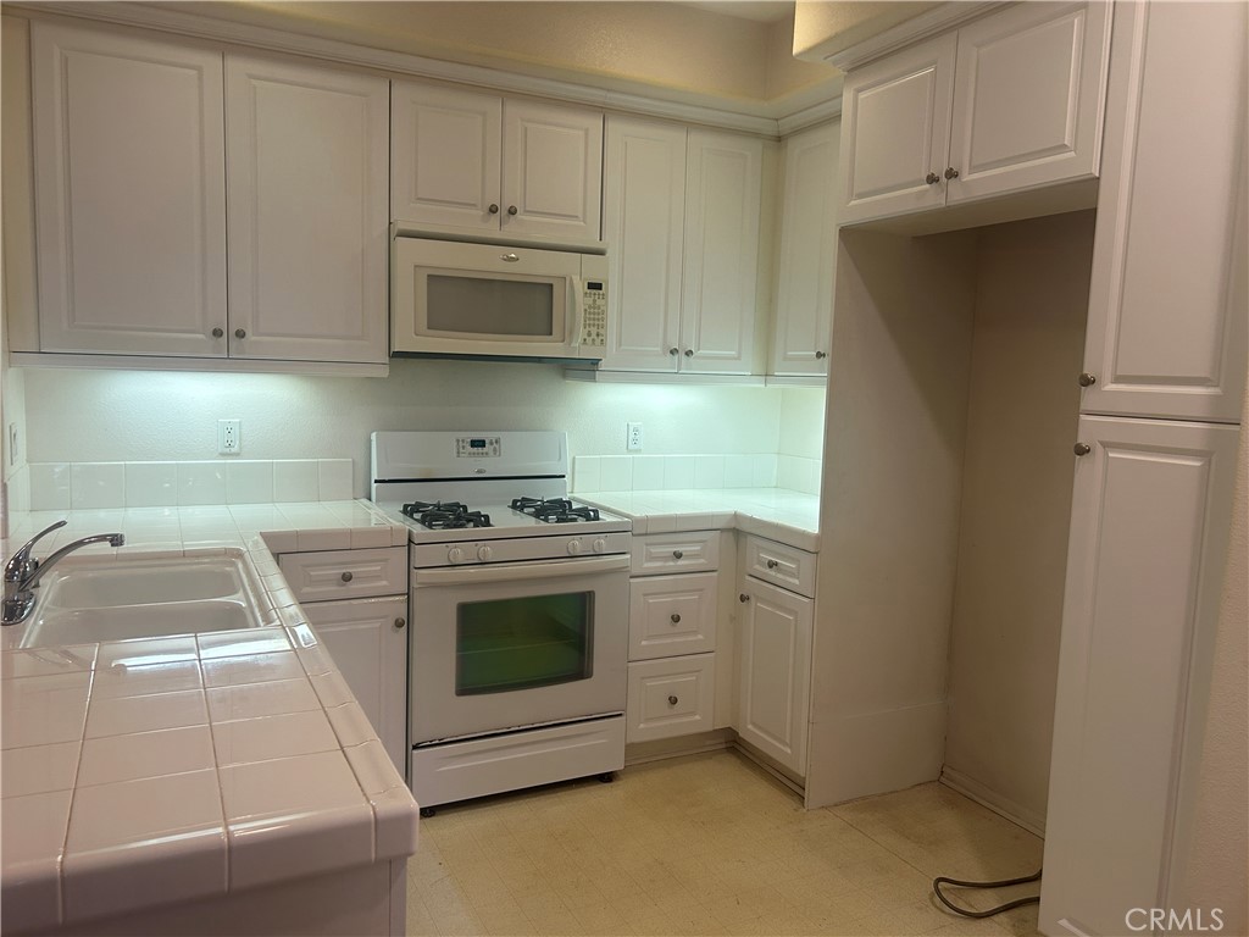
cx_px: 624
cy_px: 468
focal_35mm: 26
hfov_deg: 67.3
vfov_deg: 53.1
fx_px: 938
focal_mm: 5.7
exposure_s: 1/120
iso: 100
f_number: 1.5
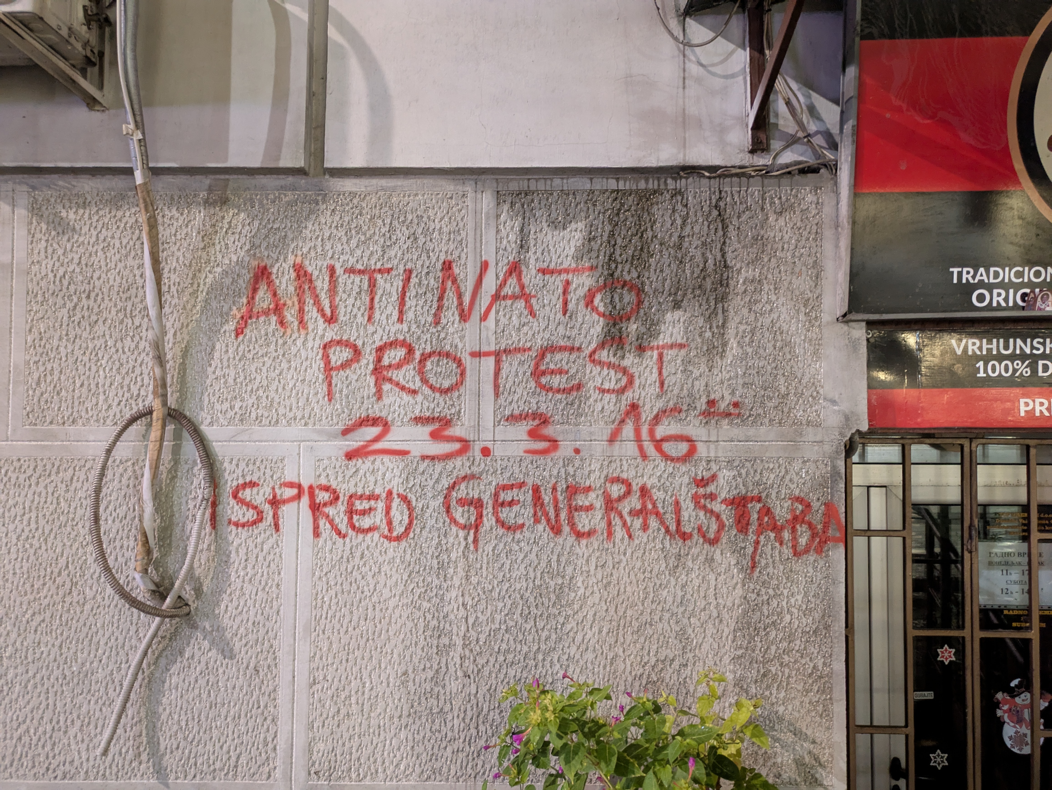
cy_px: 395
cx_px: 526
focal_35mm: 25
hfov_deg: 69.4
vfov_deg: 54.9
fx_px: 760
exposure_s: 1/16.7
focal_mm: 5.43
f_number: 1.89
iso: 2573
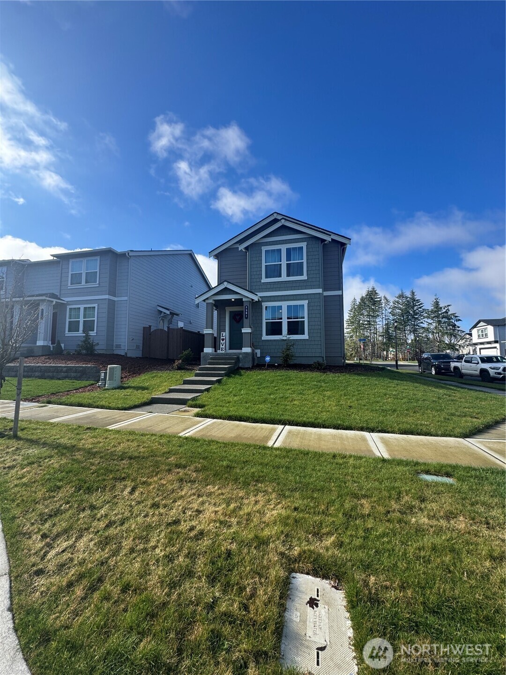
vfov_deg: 102.1
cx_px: 253
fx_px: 273
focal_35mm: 14
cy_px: 338
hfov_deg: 85.7
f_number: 2.2
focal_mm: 2.22
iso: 50
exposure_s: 1/889
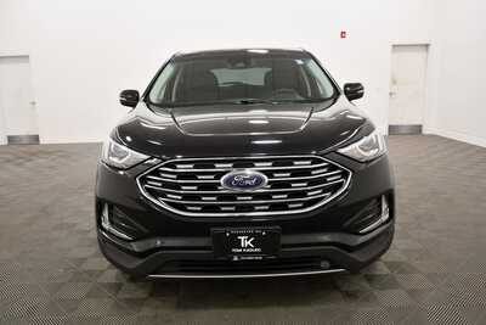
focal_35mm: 30
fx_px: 405
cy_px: 162
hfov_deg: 61.9
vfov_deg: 43.6
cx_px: 243
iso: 1000
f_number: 5.6
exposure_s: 1/125
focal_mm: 20
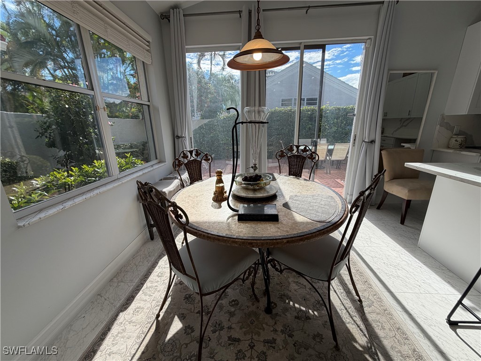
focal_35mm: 14
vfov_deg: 85.7
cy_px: 180
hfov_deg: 102.1
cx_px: 240
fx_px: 195
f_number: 2.2
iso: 40
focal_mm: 2.22
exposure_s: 1/198
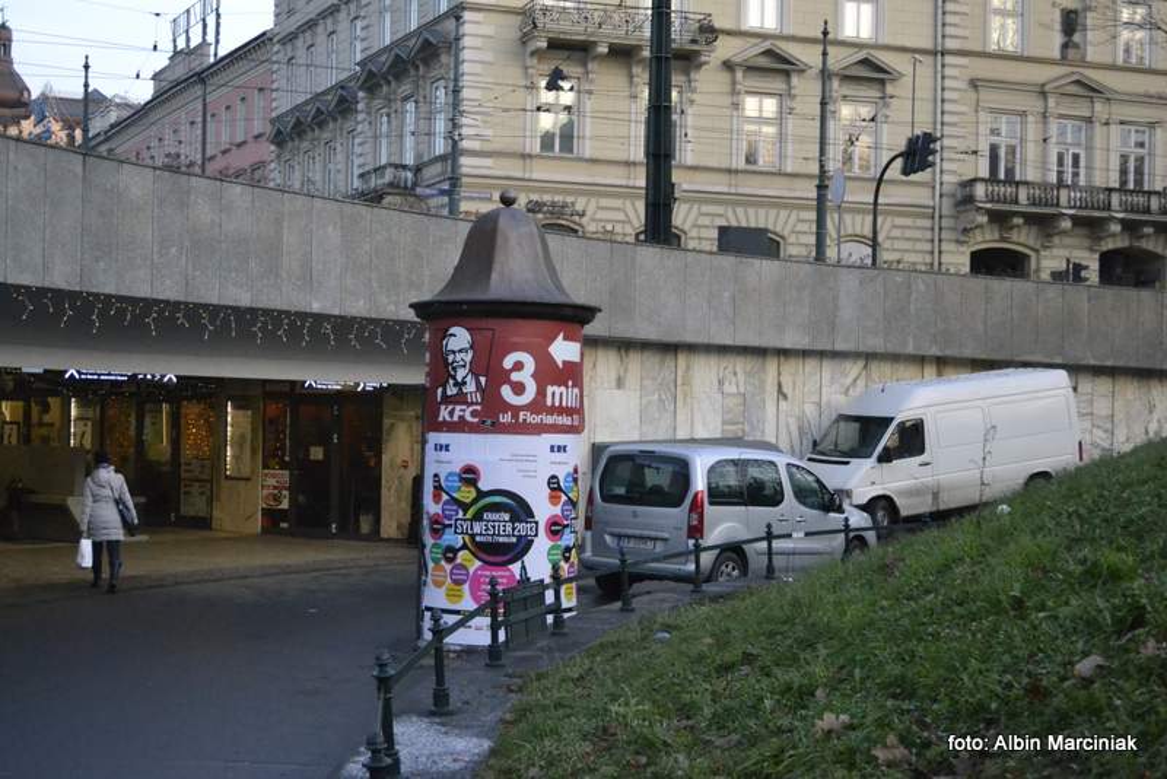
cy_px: 390
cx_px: 584
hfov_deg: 36.9
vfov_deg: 25.1
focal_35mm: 54
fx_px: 1751
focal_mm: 36
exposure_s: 1/400
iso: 3200
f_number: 5
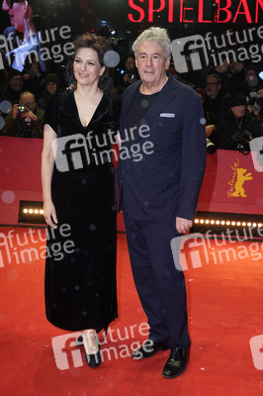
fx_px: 450
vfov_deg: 47.4
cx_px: 132
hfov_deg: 32.6
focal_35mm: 41
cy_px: 198
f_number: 5.6
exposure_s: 1/160
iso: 800
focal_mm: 41
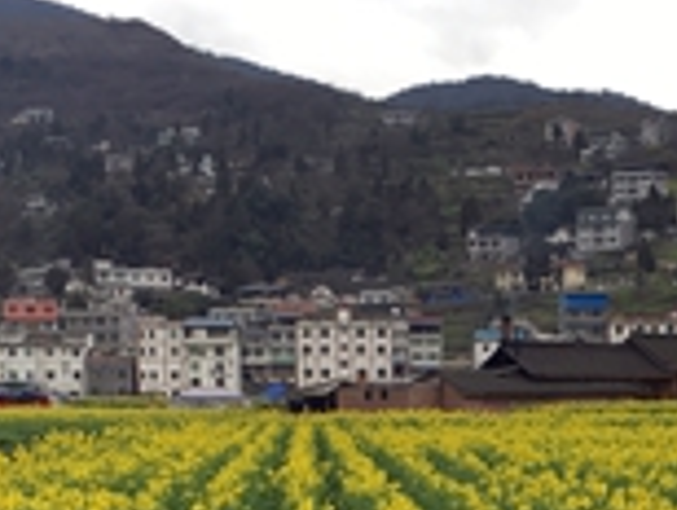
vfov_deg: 14.7
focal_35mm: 94
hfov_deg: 20.7
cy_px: 750
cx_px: 514
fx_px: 1841
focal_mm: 4.15
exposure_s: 1/553
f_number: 2.2
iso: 25
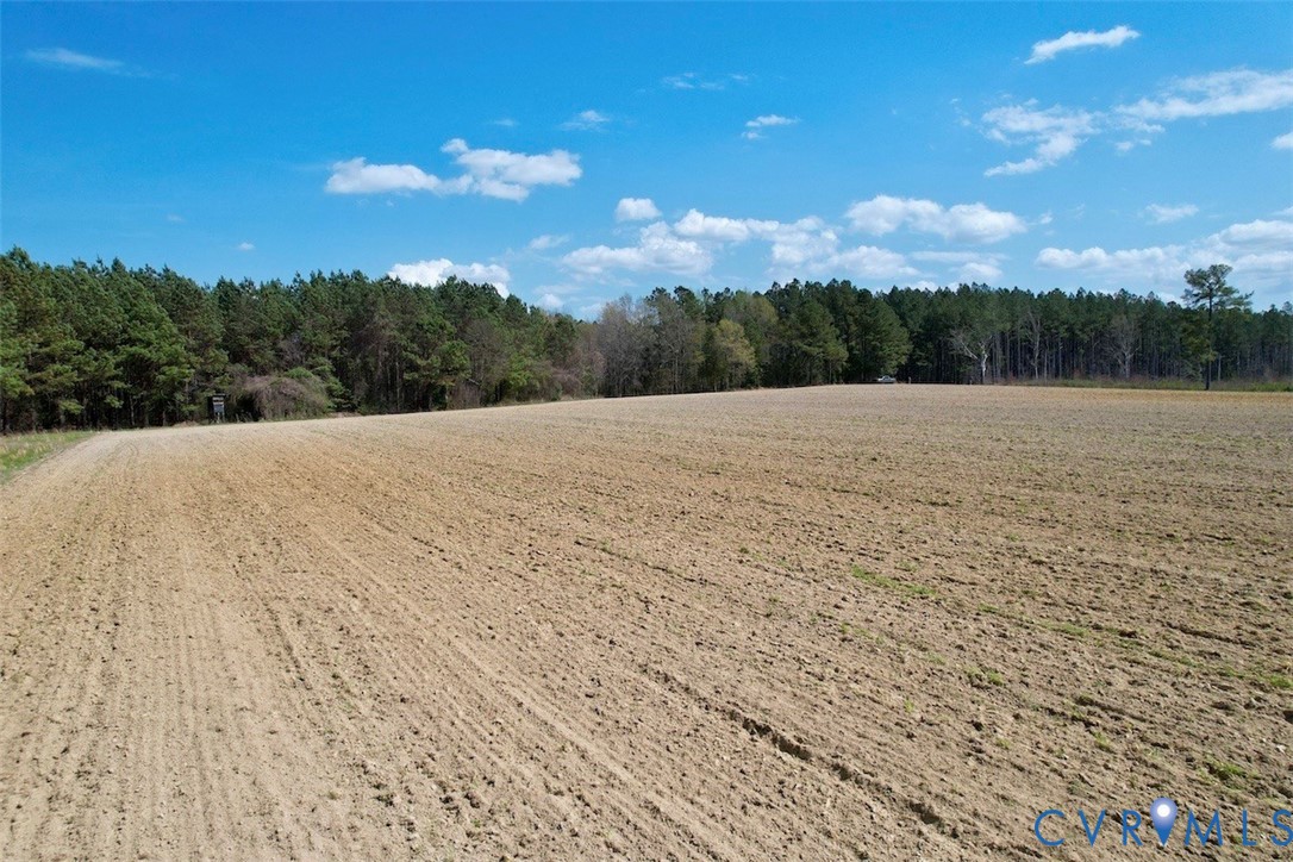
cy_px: 431
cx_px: 646
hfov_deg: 78.6
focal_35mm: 22
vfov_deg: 57.2
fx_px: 790
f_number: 2.8
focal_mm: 8.38
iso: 100
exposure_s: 1/2500
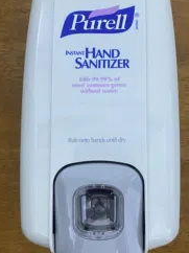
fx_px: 314
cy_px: 128
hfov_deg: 33.5
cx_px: 112
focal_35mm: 43
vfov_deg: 43.9
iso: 500
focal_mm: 4.25
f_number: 1.8
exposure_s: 1/50
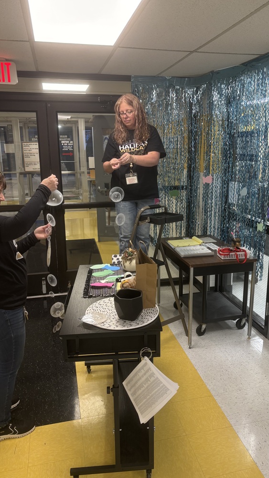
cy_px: 235
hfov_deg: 40.2
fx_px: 367
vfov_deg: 66.1
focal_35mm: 29
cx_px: 149
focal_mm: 5.96
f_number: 1.6
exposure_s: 1/60
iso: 125
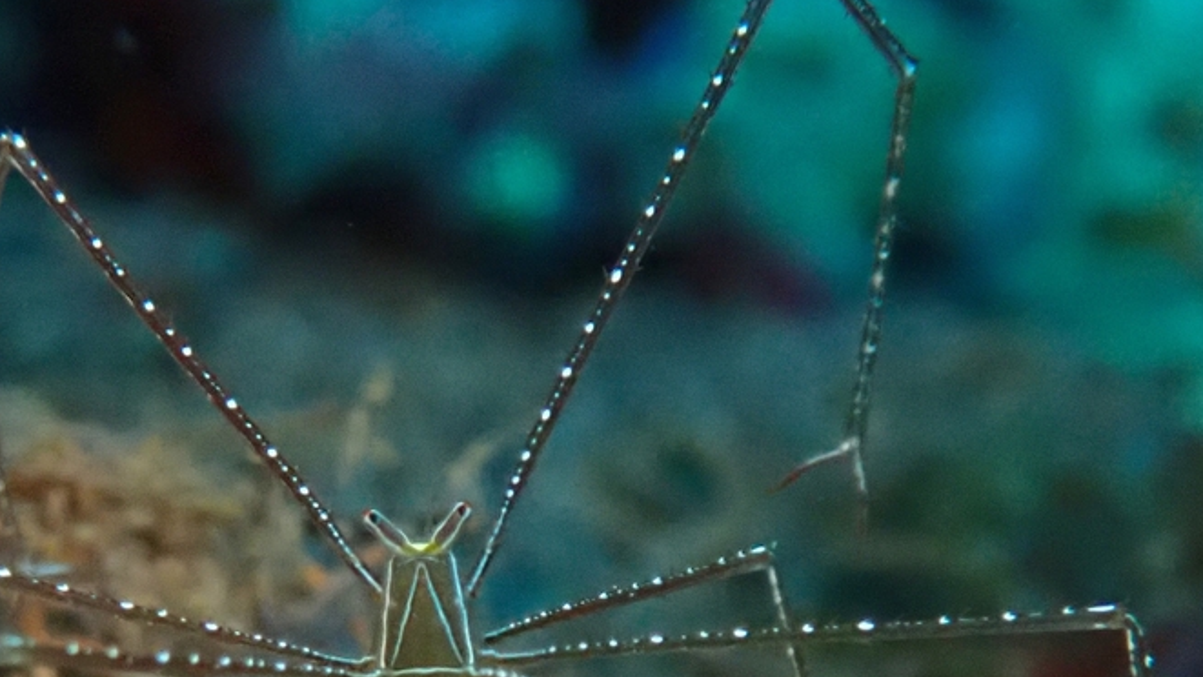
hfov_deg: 11.4
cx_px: 435
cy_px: 649
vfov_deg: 6.4
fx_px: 5998
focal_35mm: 188
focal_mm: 18
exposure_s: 1/200
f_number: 6.3
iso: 1600
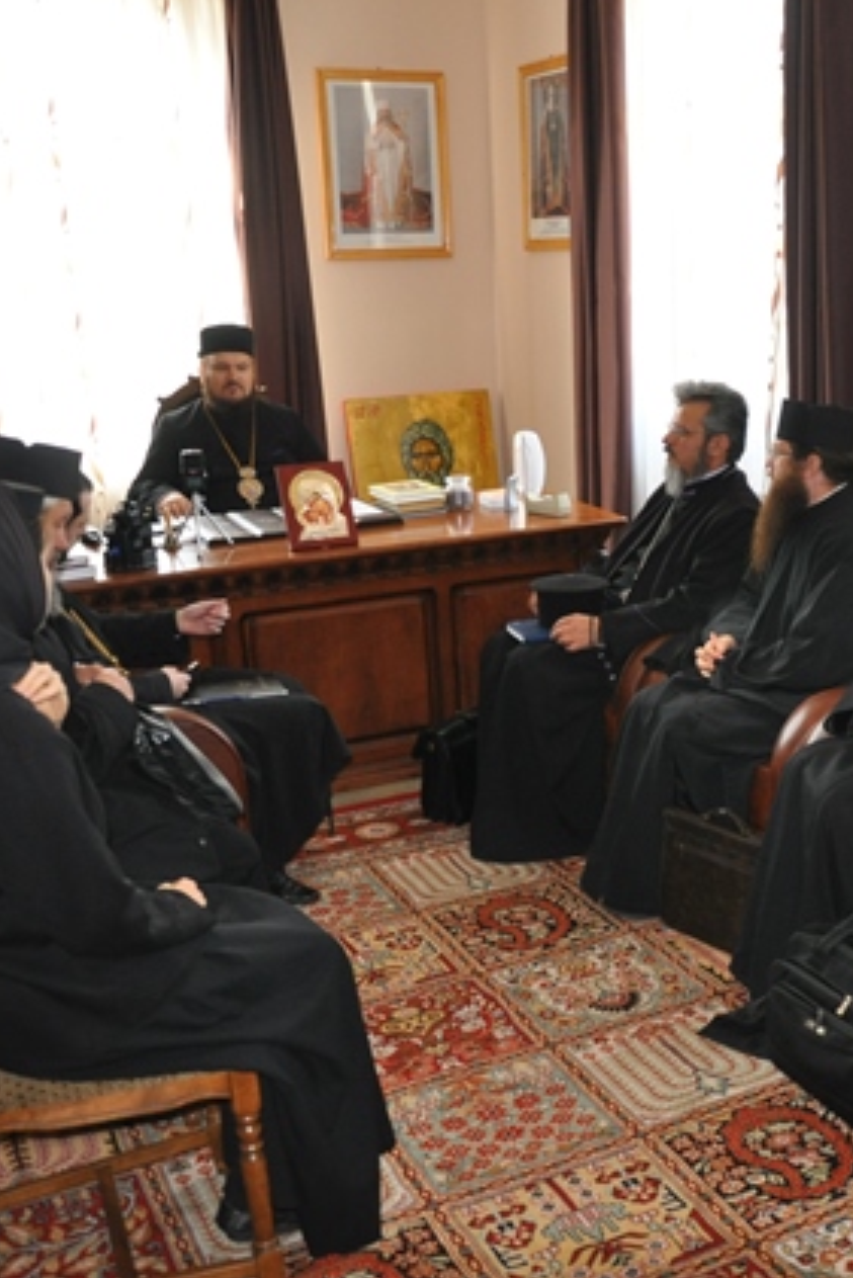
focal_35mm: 41
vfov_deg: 47.4
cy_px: 636
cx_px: 741
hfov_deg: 31.4
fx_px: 1456
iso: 800
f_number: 3.5
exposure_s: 1/60
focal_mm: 18
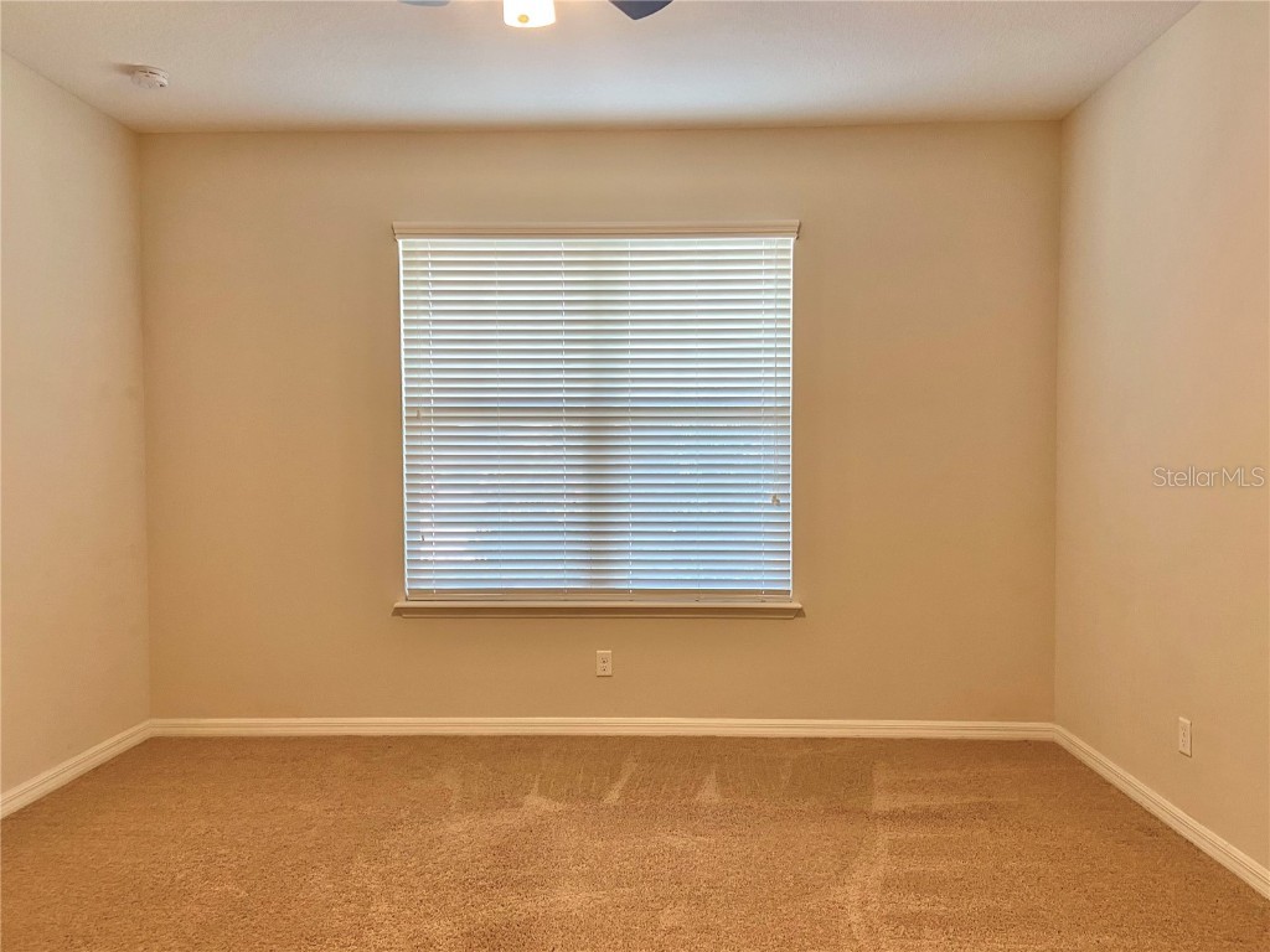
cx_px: 635
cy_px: 476
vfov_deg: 53.1
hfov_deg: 67.3
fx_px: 954
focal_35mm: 26
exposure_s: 1/60
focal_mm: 4.25
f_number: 1.8
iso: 100
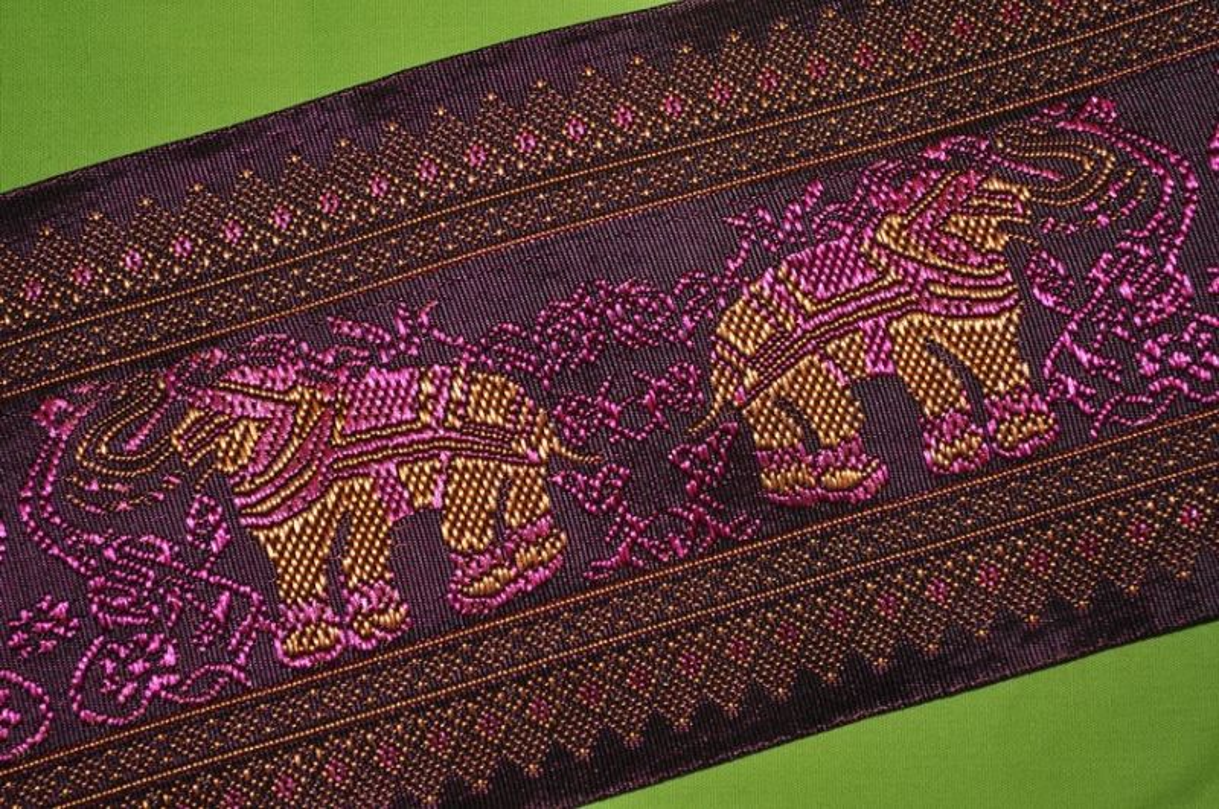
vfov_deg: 21.5
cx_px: 610
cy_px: 404
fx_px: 2130
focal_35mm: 63
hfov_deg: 31.9
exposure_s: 1/60
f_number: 5.3
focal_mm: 42
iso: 250
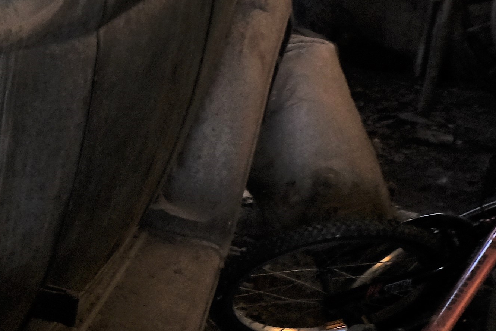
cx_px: -500
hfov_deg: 13.1
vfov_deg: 10.0
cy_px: 303
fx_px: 1873
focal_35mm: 136
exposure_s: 1/60
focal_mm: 19
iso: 1000
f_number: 8
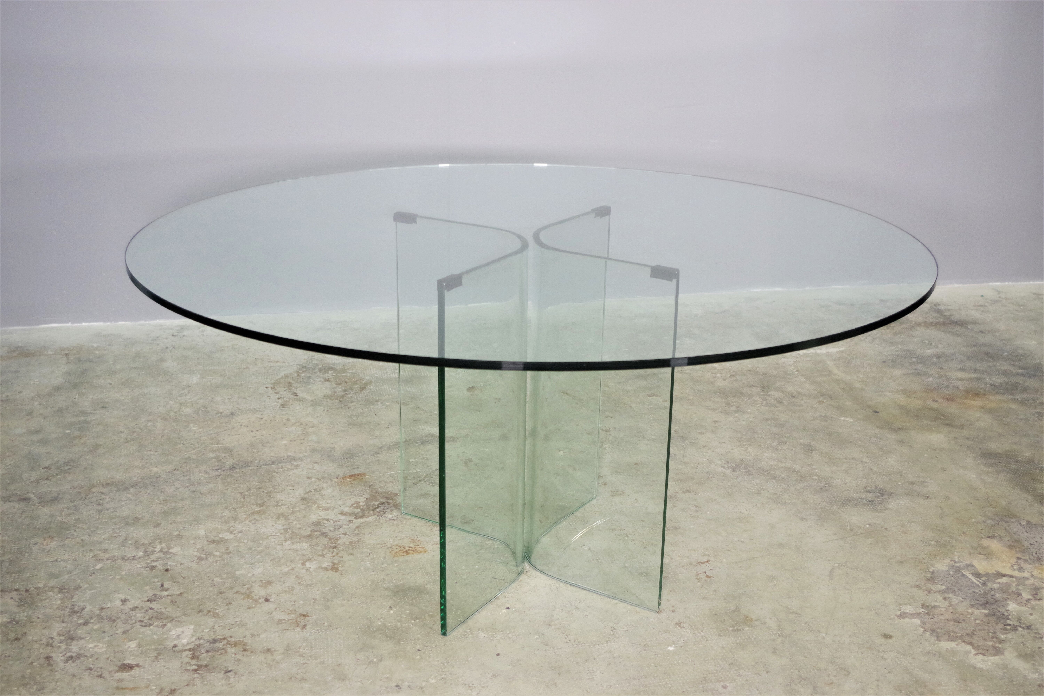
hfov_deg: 42.7
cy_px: 348
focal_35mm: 46
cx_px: 522
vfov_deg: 29.2
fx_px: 1334
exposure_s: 1/50
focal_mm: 30.63
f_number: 4
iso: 1600
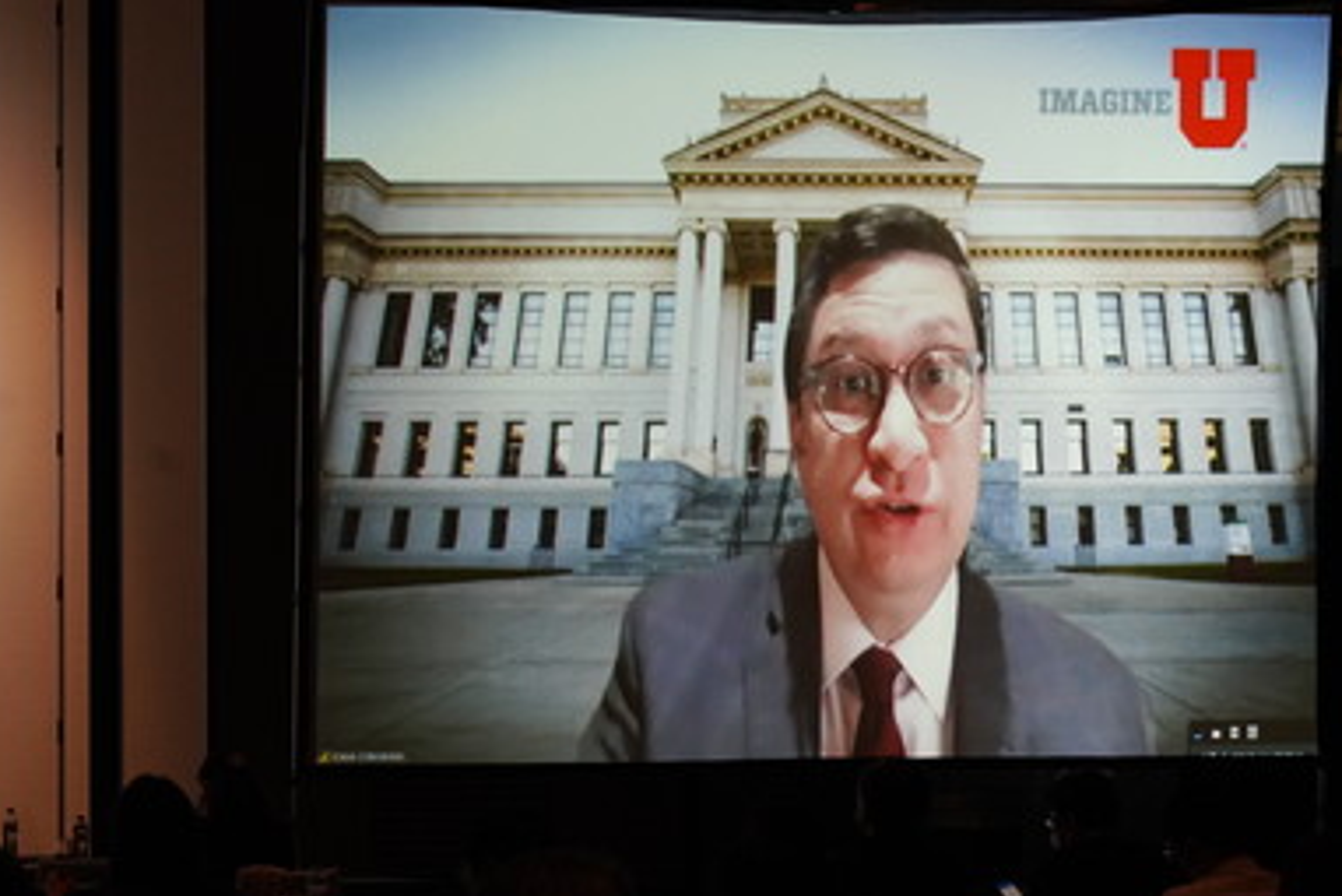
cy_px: 415
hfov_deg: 12.4
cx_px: 727
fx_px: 6153
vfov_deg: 8.3
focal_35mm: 165
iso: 3200
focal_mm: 105
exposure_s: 1/80
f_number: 7.1
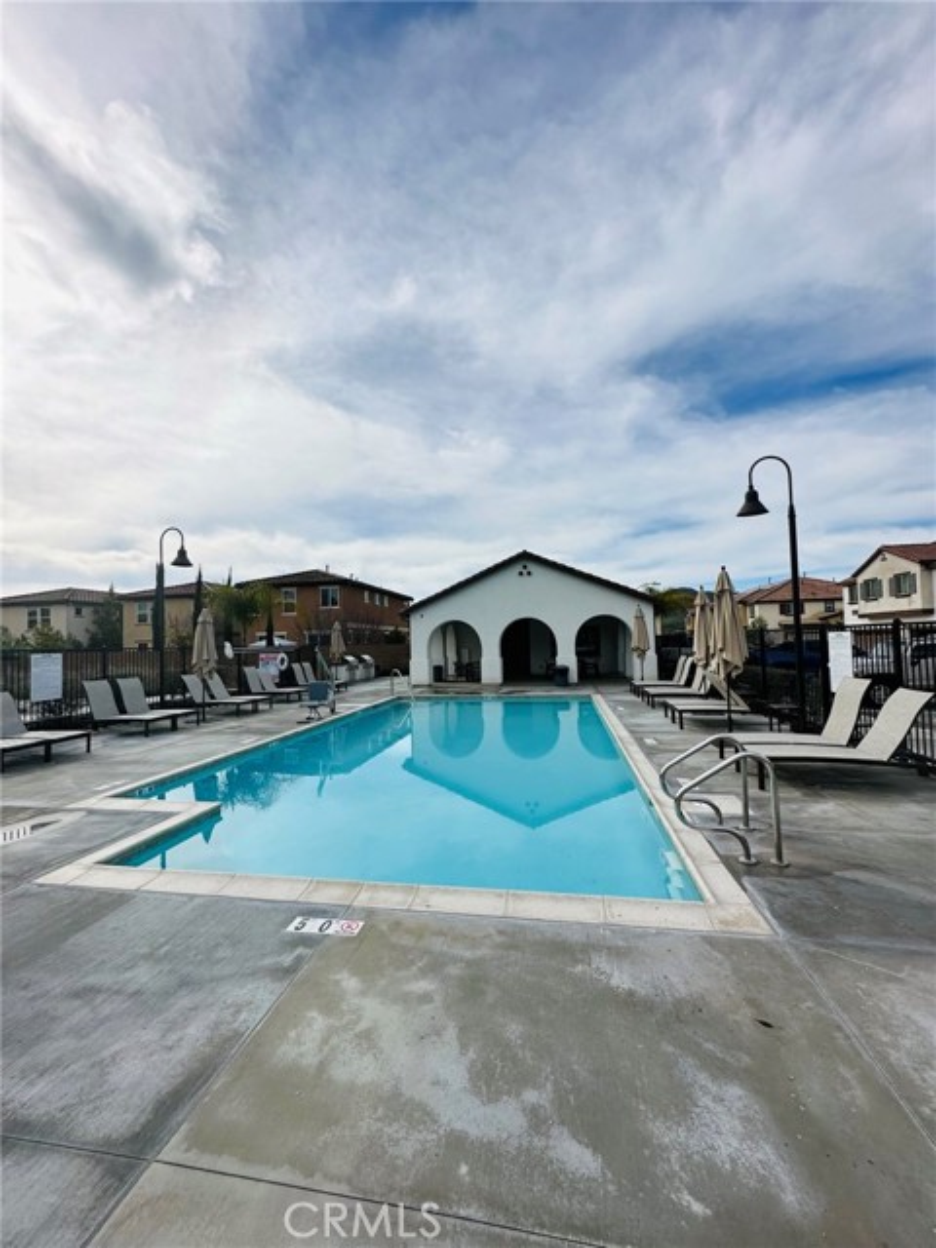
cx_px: 468
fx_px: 505
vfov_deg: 102.1
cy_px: 624
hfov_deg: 85.7
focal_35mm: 14
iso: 50
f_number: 2.2
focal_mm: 2.22
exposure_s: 1/4000
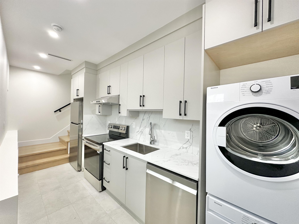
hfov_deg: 102.1
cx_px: 150
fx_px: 121
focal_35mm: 14
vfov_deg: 85.7
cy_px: 112
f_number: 2.2
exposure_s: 1/120
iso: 200
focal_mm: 2.22
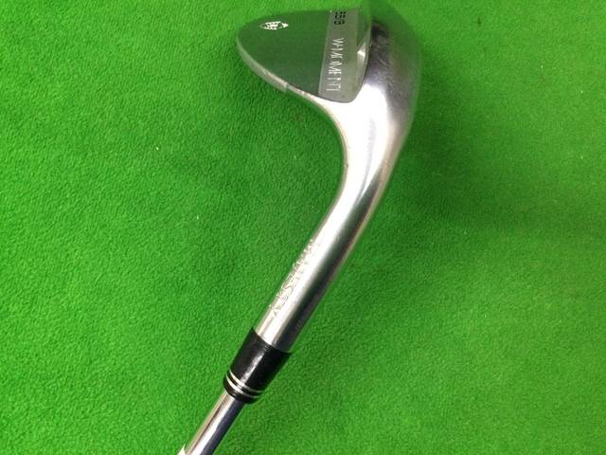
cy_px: 228
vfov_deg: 45.4
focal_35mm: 31
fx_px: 543
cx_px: 303
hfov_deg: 58.4
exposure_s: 1/30
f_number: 2.4
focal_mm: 3.3
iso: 160
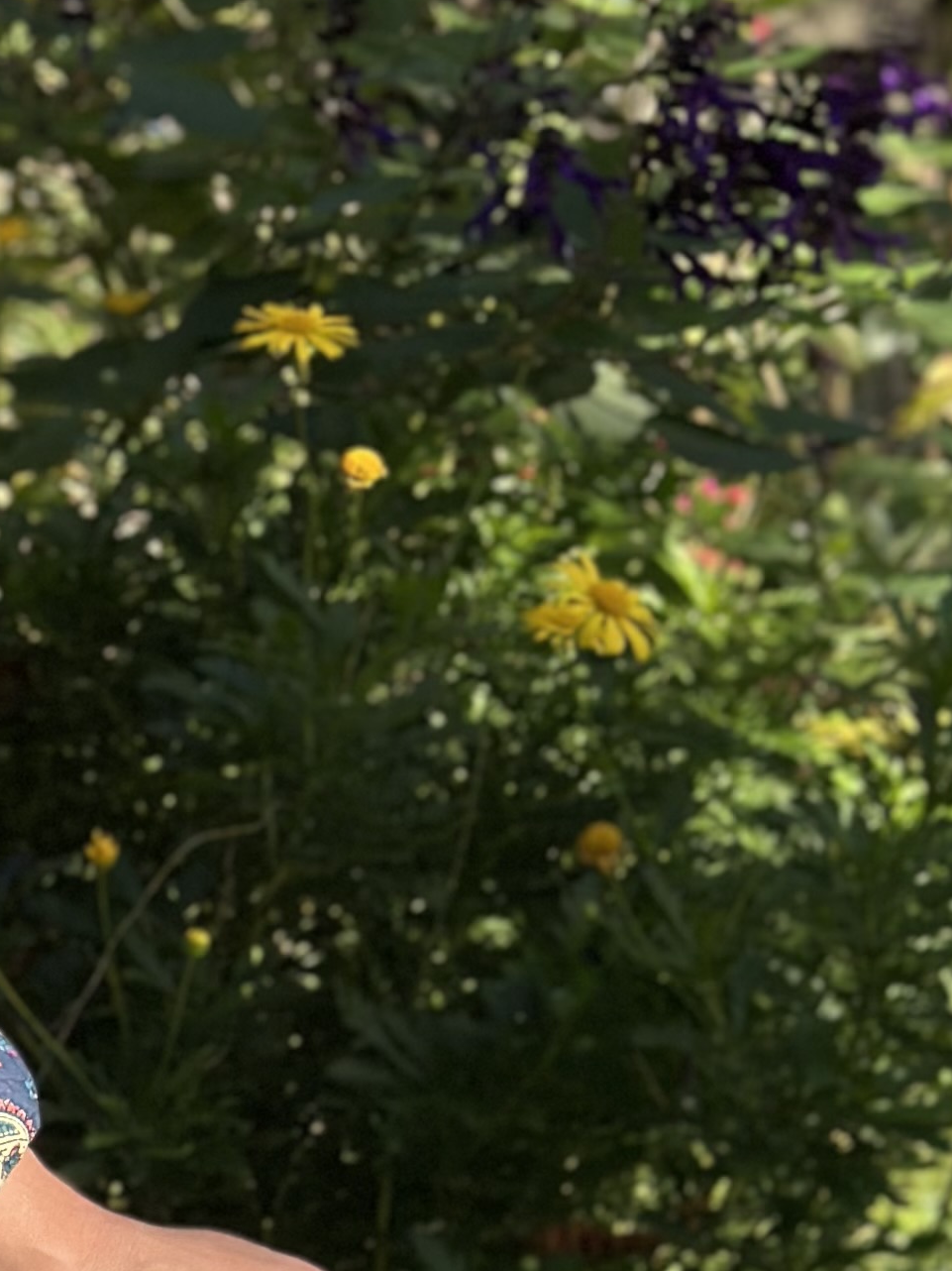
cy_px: -60
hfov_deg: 9.6
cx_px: -369
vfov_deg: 12.9
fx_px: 5539
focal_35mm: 151
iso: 80
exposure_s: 1/2410
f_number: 1.78
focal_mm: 6.86
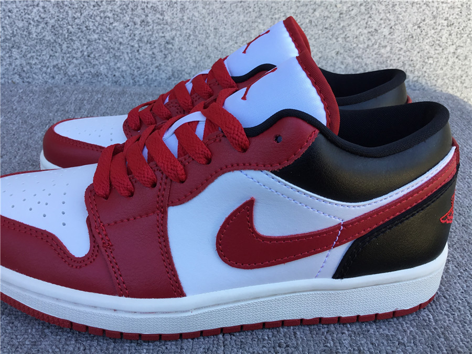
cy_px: 177
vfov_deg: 45.4
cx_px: 236
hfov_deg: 58.4
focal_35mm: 31
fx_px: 423
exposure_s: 1/100
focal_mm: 3.3
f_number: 2.4
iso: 25
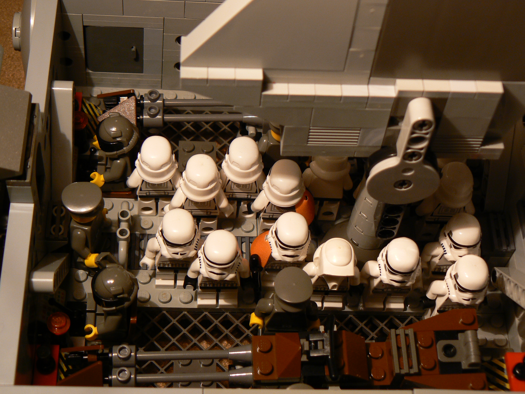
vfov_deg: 22.3
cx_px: 262
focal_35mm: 66
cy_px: 197
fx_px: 1001
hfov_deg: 29.4
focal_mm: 11
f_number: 3.2
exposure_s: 1/15
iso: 100
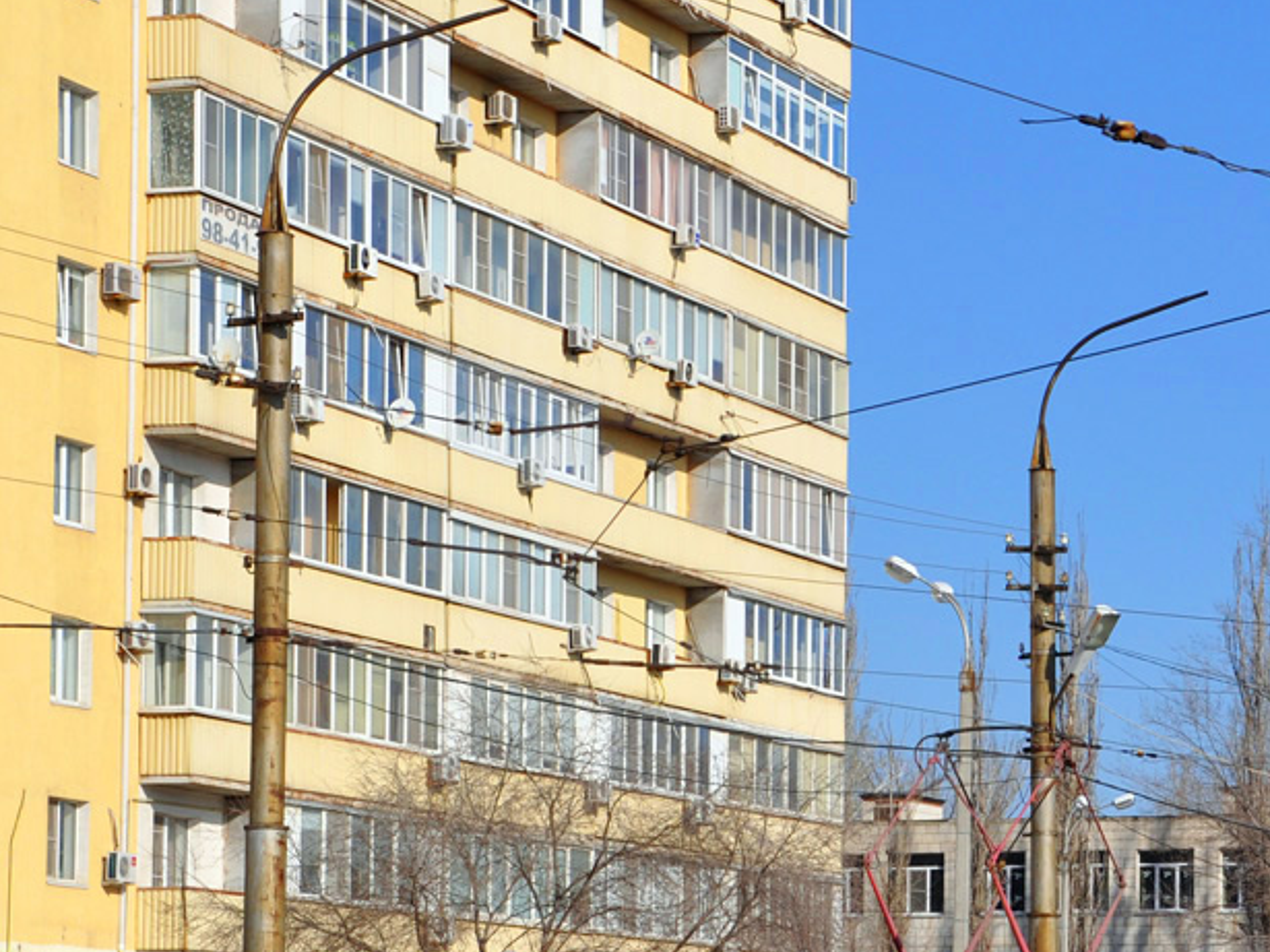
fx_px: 4328
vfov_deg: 12.5
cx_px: 1055
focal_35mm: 118
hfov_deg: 16.5
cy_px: 814
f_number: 8
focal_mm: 42
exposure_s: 1/640
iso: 200
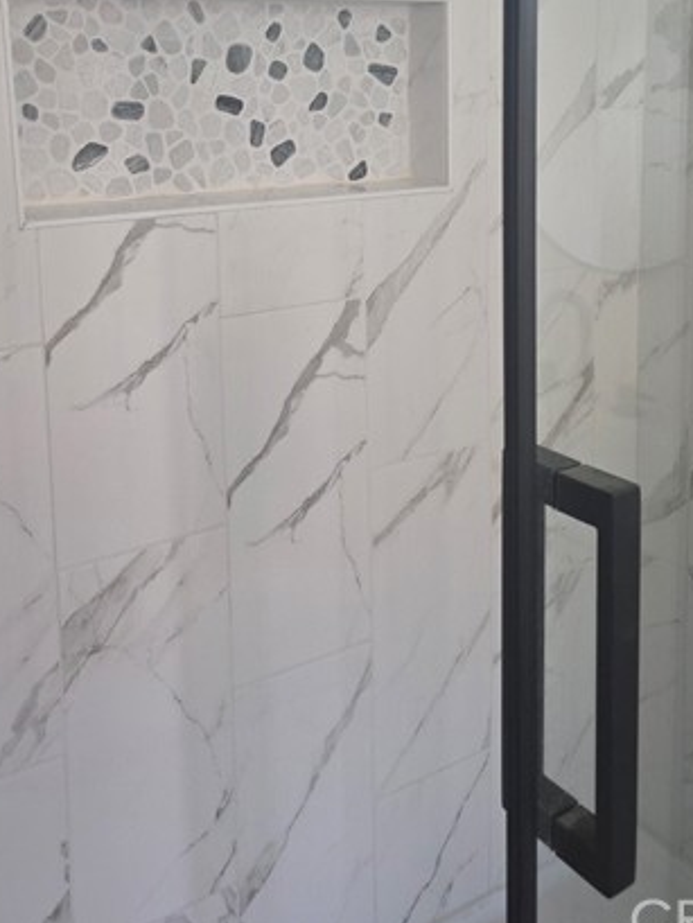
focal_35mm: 36
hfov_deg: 39.6
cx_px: 291
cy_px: 230
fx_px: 960
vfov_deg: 49.3
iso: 250
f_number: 1.7
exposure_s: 1/120
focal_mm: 6.3
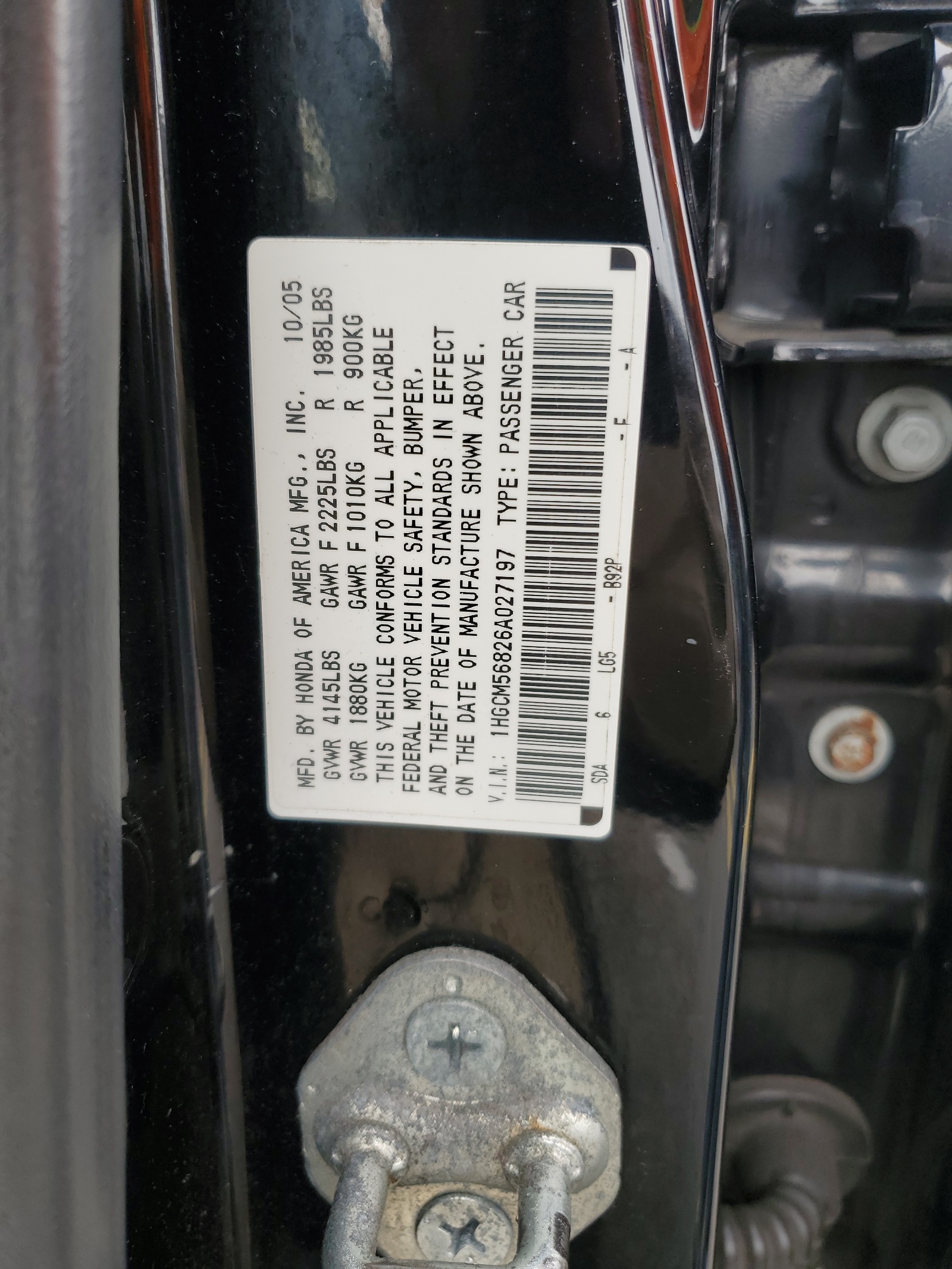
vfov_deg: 67.3
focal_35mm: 26
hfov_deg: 53.1
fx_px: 953
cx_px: 476
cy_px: 634
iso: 50
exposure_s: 1/303
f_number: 1.5
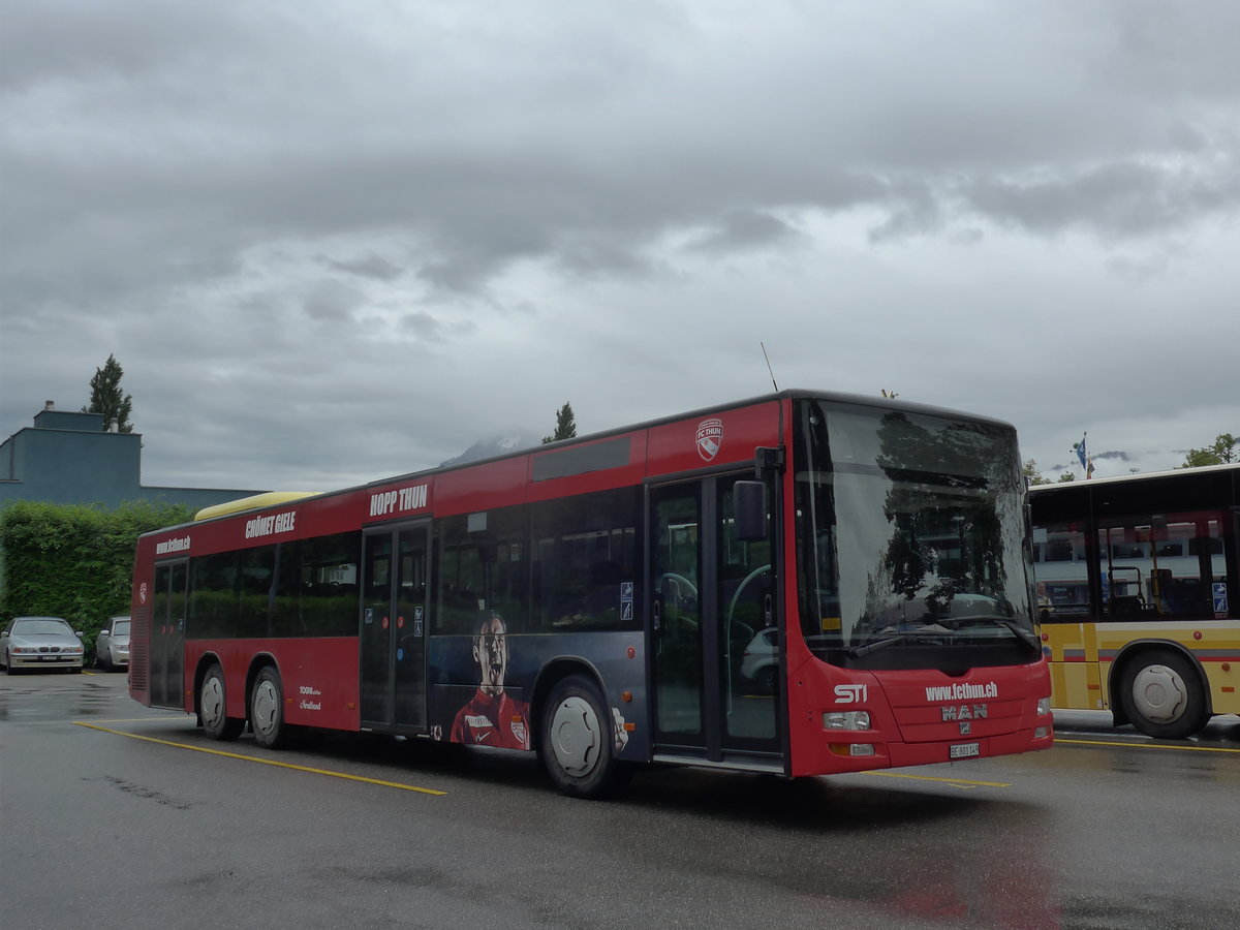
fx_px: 1290
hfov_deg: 51.4
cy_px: 465
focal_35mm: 36
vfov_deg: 39.7
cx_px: 620
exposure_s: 1/1000
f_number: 4
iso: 160
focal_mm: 7.5
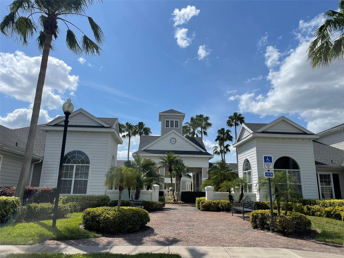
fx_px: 258
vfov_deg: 53.1
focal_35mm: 26
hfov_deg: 67.3
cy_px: 129
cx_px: 172
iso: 32
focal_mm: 4.2
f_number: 1.6
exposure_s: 1/7299
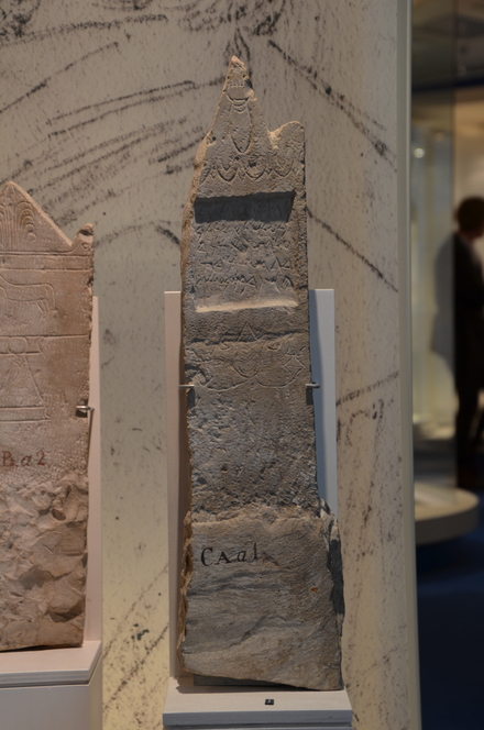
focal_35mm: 93
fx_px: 1883
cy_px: 365
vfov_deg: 21.9
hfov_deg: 14.6
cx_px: 242
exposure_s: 1/13
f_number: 5
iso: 400
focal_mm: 62
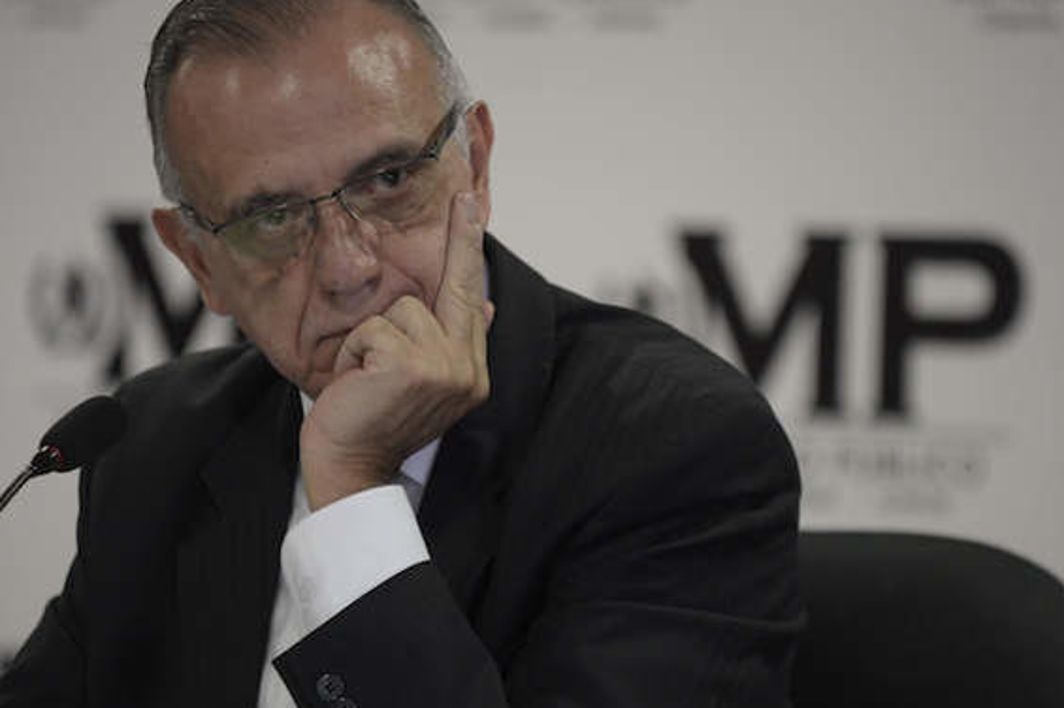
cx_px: 508
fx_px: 9097
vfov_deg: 4.5
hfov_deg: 6.7
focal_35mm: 308
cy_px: 359
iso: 1600
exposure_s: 1/200
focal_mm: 185
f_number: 2.8
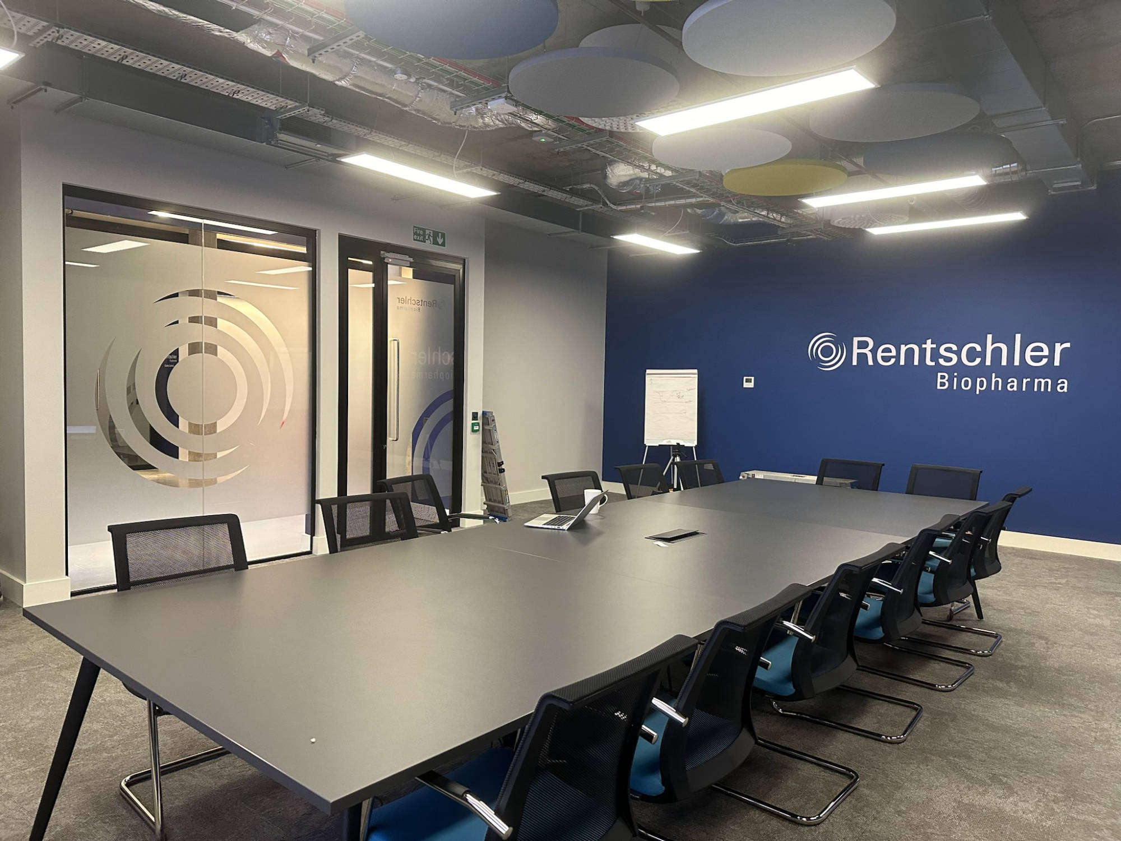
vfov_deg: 56.8
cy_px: 420
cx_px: 560
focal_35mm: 24
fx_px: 777
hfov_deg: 71.6
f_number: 1.78
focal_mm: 6.86
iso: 320
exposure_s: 1/60
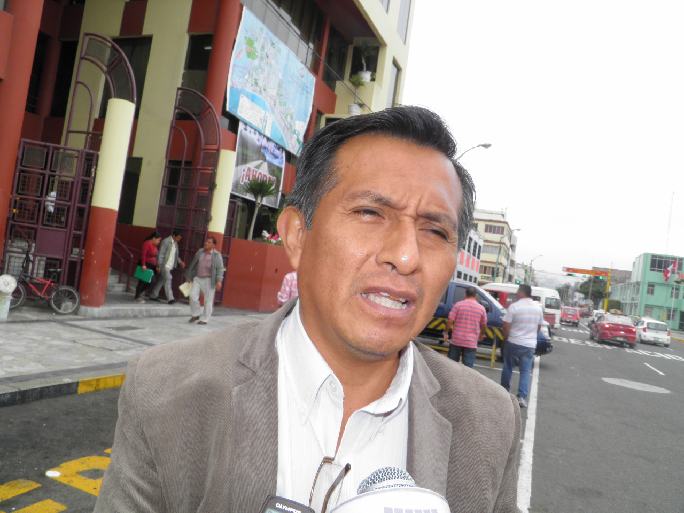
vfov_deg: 49.7
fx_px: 553
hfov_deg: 63.4
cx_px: 342
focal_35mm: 28
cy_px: 256
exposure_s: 1/100
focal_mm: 4.9
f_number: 5.7
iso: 50
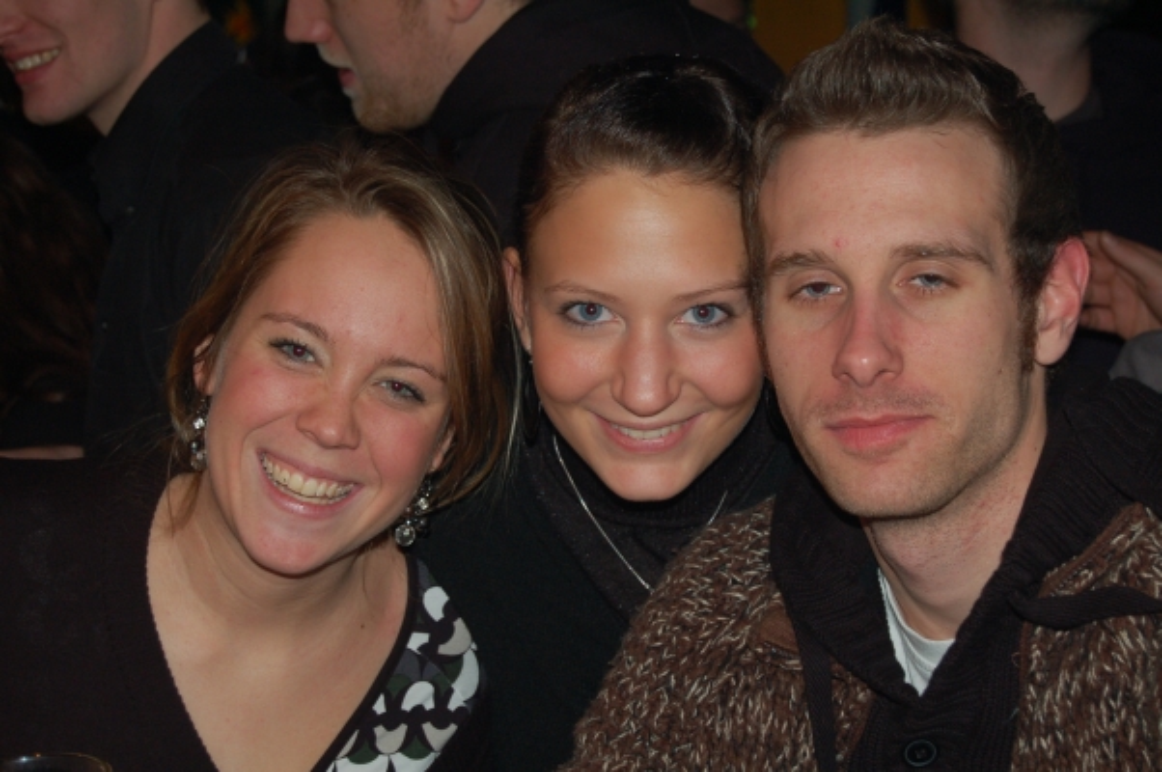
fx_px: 2515
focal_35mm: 78
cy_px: 386
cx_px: 581
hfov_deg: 26.0
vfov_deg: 17.5
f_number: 5.6
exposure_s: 1/60
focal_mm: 52
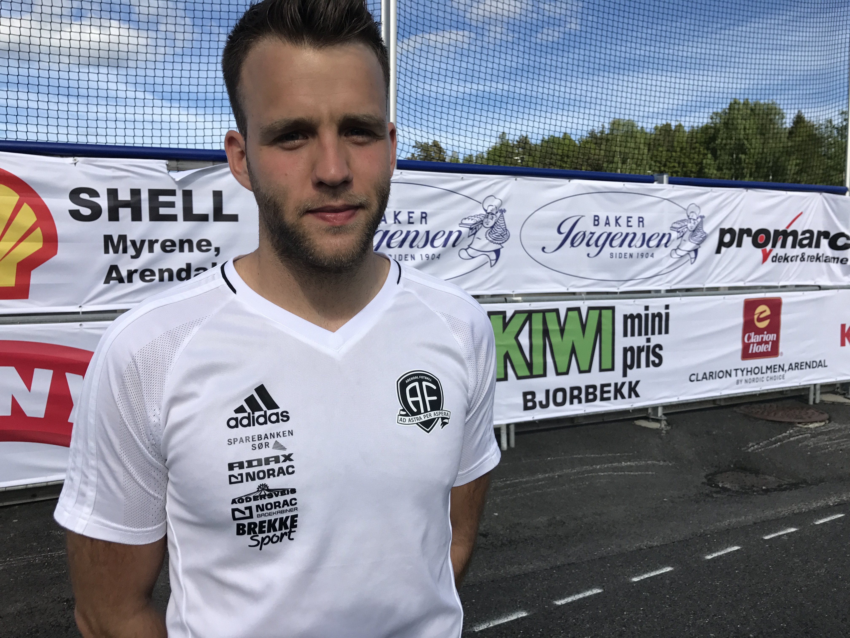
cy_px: 319
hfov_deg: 63.4
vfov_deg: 49.7
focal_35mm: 28
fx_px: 688
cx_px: 425
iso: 20
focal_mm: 3.99
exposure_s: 1/2398
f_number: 1.8
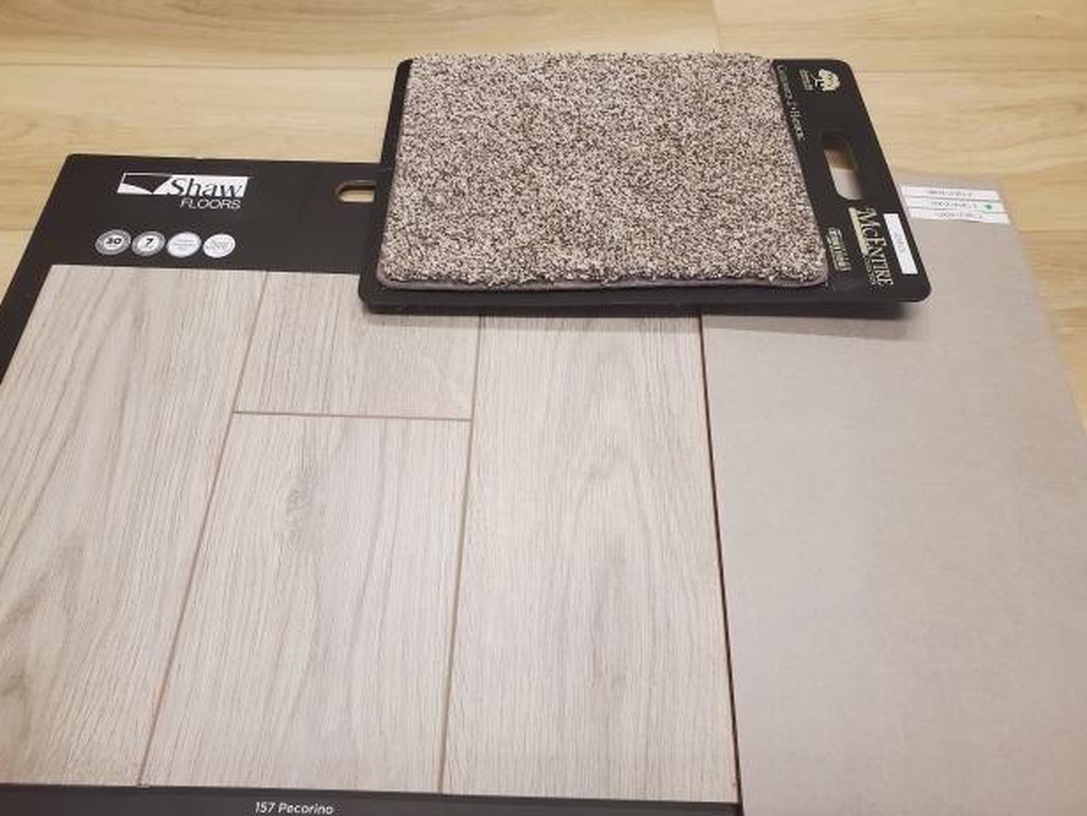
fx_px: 848
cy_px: 420
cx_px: 542
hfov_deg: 65.3
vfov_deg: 51.3
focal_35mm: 27
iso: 320
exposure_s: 1/40
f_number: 2.4
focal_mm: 4.3
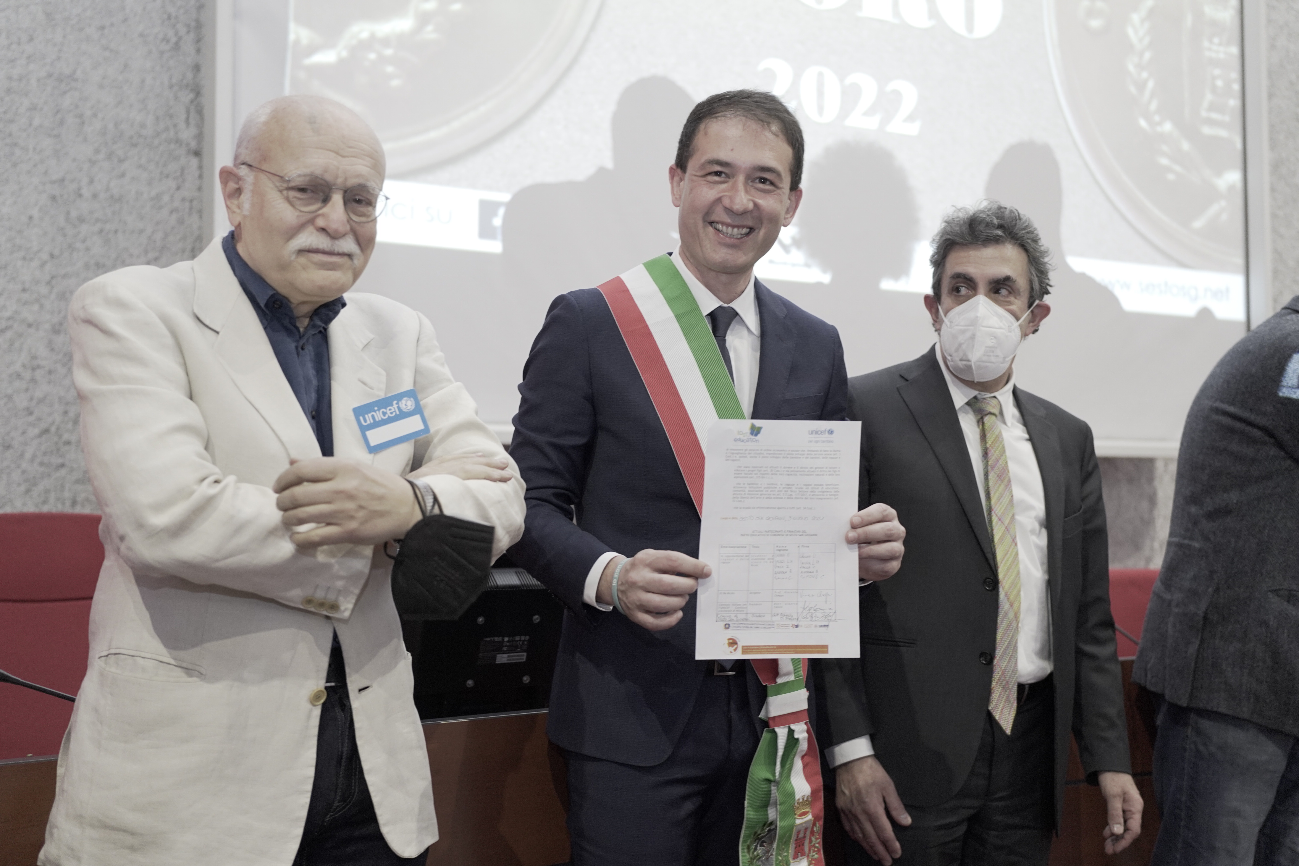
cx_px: 650
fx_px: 1443
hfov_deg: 48.5
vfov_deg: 33.4
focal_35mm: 40
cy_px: 433
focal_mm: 40
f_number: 2.8
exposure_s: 1/80
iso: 3200
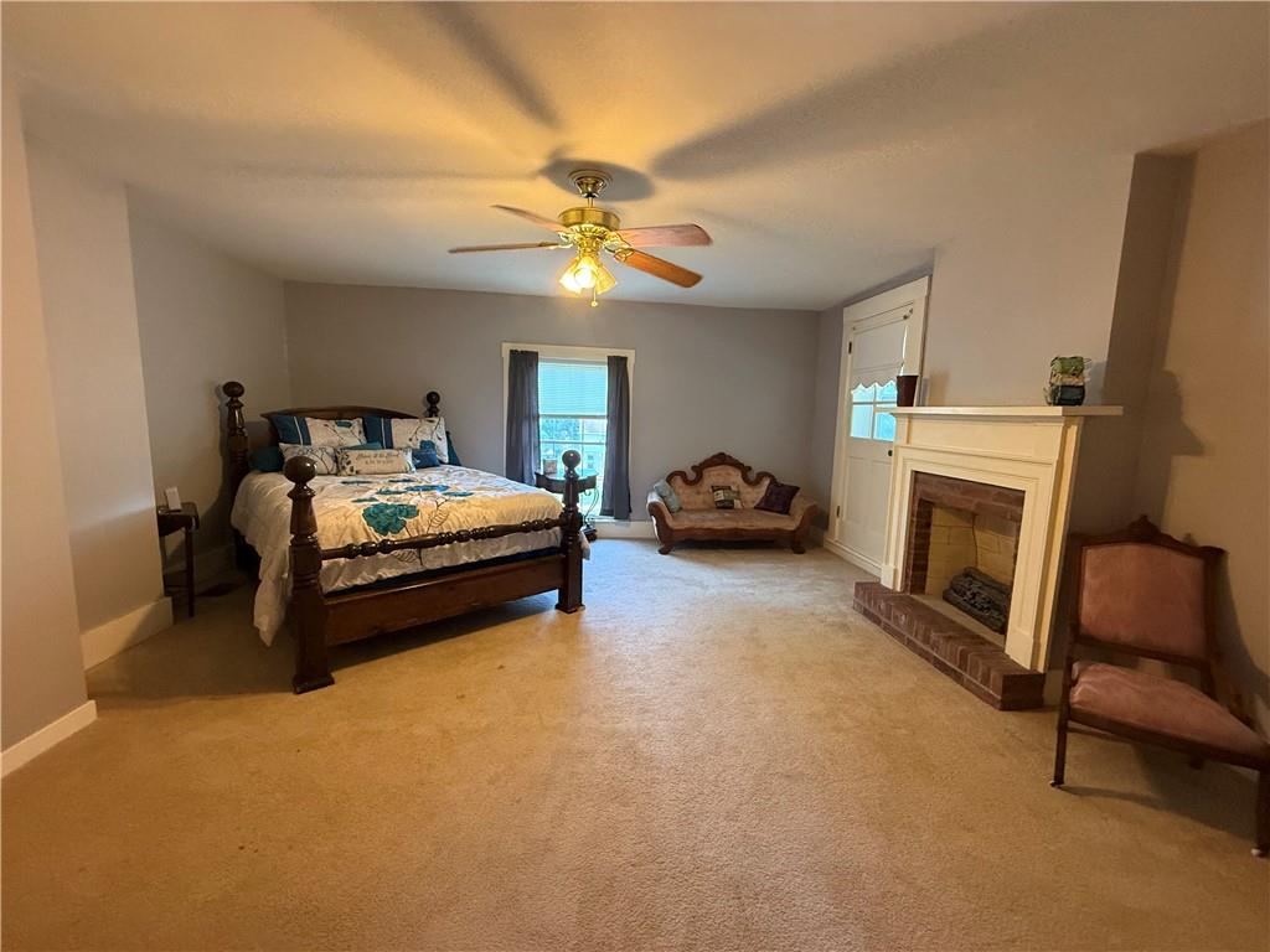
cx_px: 635
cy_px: 476
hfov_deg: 102.1
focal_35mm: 14
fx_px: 514
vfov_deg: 85.7
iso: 400
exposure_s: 1/60
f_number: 2.2
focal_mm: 2.22
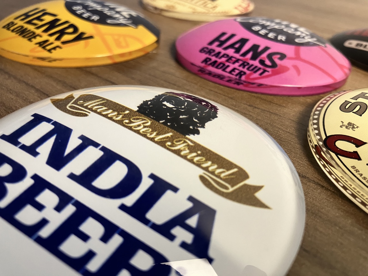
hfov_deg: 63.4
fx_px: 298
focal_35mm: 28
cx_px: 184
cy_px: 138
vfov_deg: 49.7
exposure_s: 1/60
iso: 160
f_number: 1.8
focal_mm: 3.99
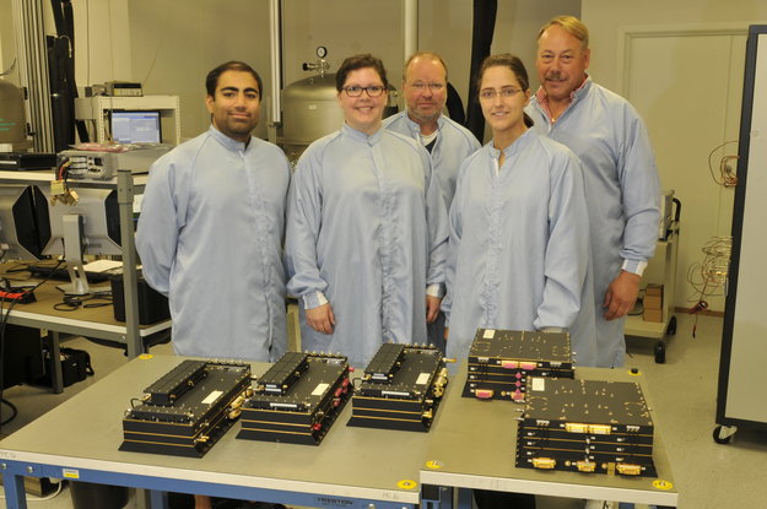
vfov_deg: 36.8
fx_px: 766
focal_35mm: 36
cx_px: 384
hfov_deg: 53.2
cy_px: 254
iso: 200
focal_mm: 24
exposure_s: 1/1.3
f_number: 16
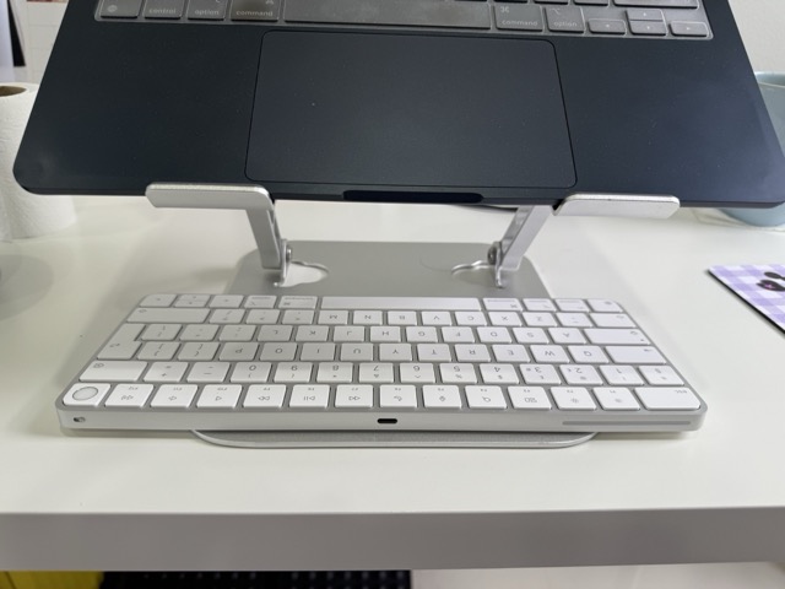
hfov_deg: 71.6
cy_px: 294
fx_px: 544
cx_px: 392
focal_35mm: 24
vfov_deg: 56.8
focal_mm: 6.76
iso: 80
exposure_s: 1/100
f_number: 1.78
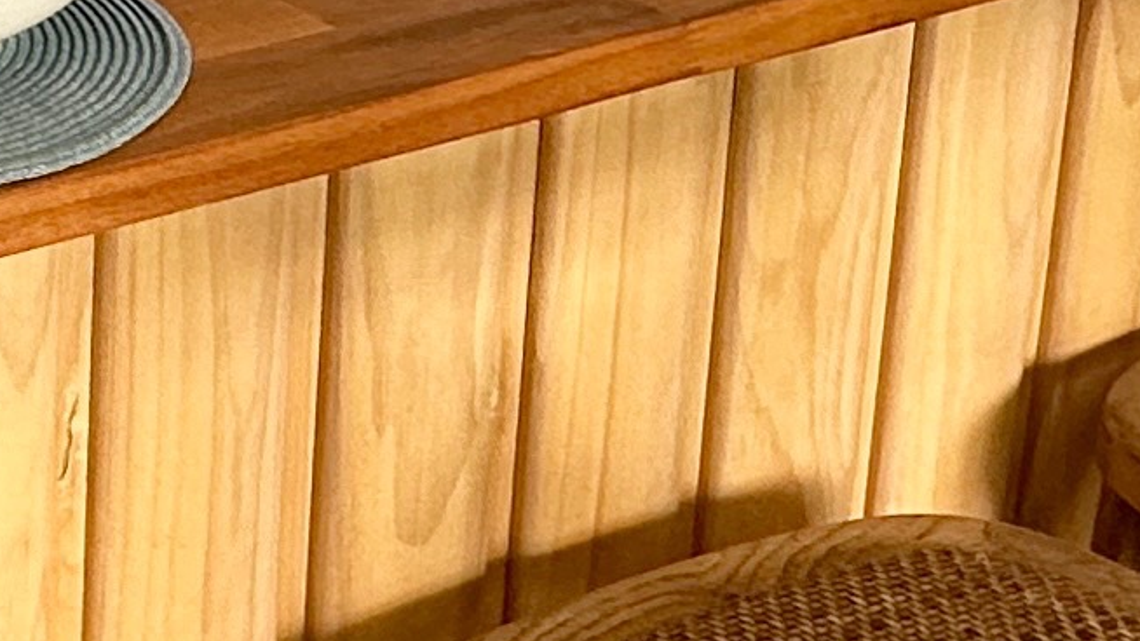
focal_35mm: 94
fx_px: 2842
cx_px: -361
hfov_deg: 20.6
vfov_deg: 12.1
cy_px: -383
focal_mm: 2.22
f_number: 2.2
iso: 160
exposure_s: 1/99
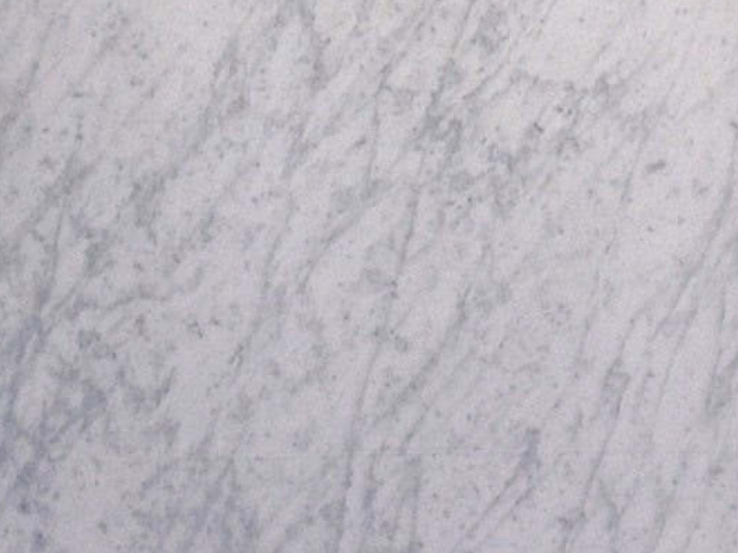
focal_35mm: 136
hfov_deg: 14.5
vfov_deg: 10.7
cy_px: -162
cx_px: 487
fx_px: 2899
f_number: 2.4
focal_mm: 4.28
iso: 50
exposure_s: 1/435
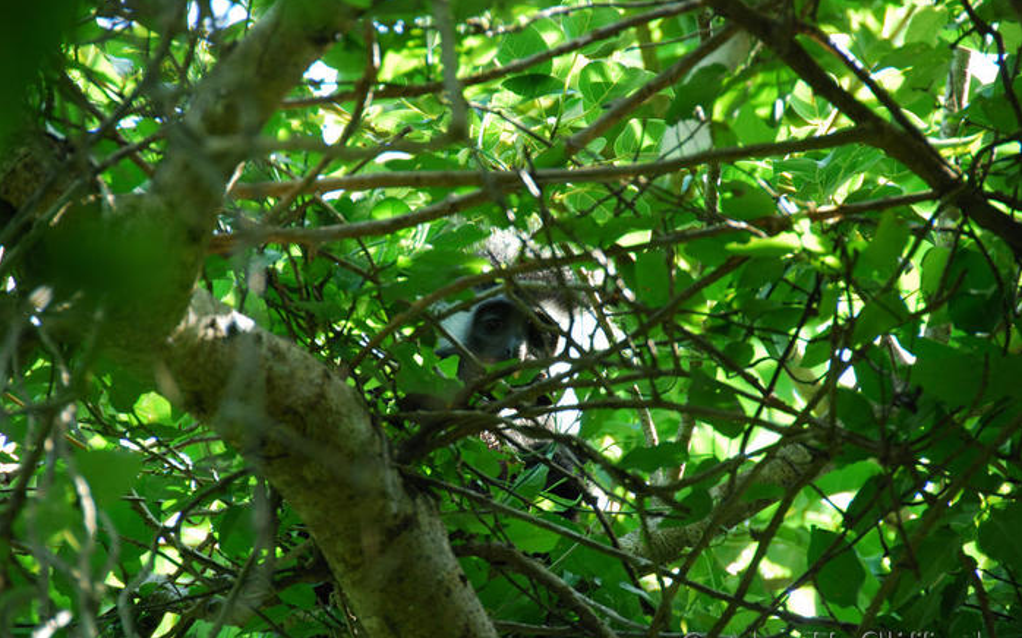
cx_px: 511
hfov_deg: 6.8
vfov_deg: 4.3
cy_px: 338
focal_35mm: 307
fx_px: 8549
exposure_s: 1/100
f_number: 5.6
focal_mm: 200
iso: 560
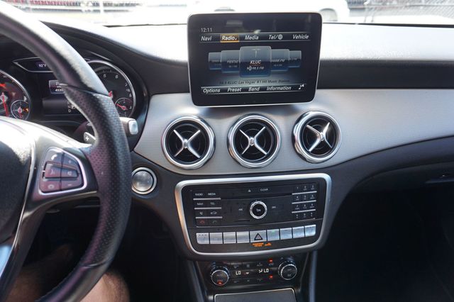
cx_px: 227
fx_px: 302
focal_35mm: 24
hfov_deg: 73.8
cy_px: 151
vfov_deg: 53.1
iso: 160
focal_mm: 16
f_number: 4
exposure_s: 1/60
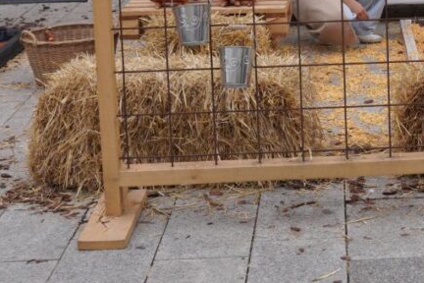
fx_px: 1225
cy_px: -103
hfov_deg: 19.3
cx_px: 381
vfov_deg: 12.7
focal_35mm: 104
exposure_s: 1/400
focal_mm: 23.8
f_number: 3.2
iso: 100
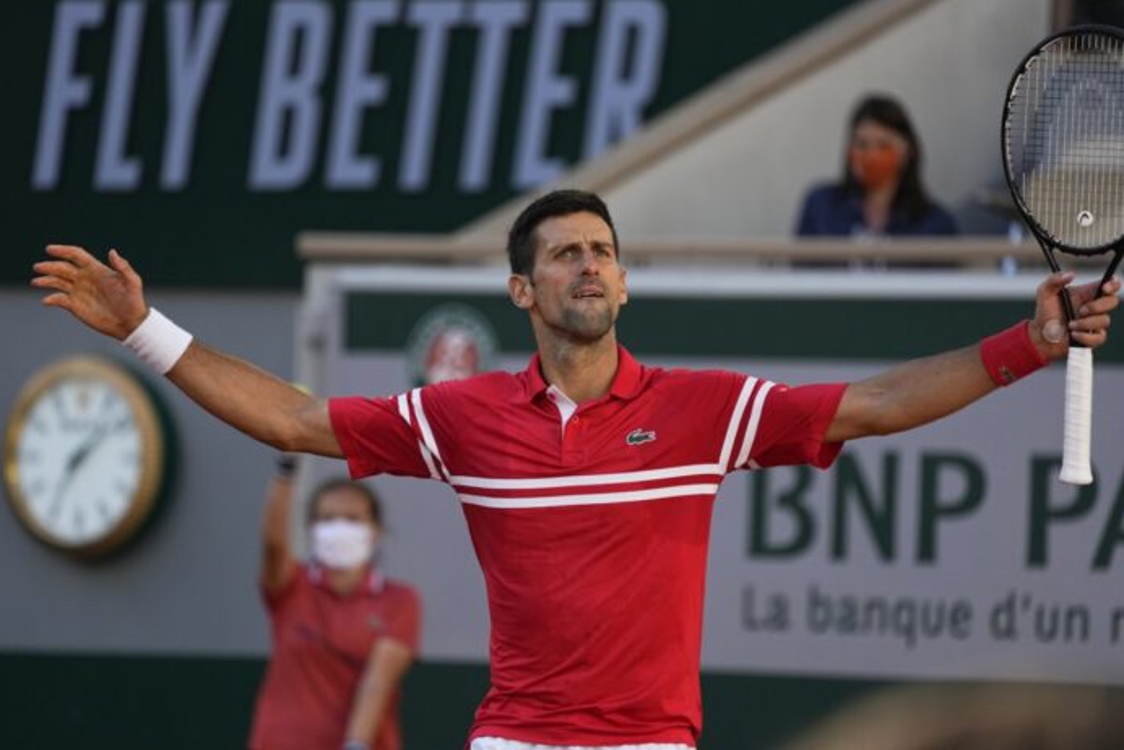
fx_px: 11713
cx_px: 562
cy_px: 375
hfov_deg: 5.5
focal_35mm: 375
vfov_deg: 3.7
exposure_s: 1/1600
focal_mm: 373
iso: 1250
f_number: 5.6
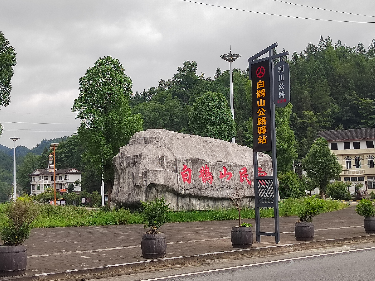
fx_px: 498
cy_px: 140
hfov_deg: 41.2
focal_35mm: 46
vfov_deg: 31.5
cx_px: 188
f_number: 1.9
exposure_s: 1/104
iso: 100
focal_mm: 5.52
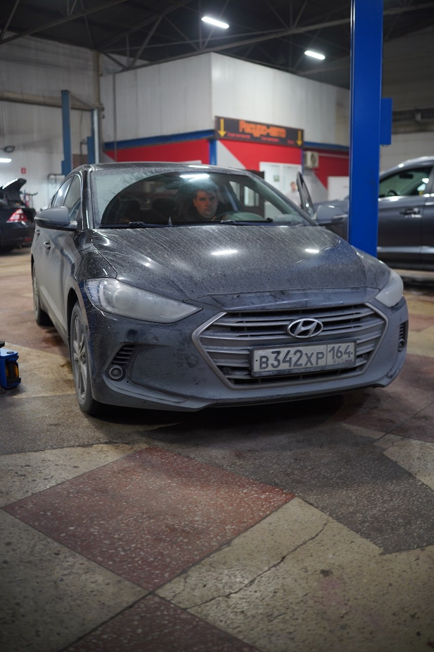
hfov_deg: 37.9
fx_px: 633
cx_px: 217
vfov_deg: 54.4
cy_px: 326
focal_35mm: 35
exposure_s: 1/40
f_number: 2
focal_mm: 35
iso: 400
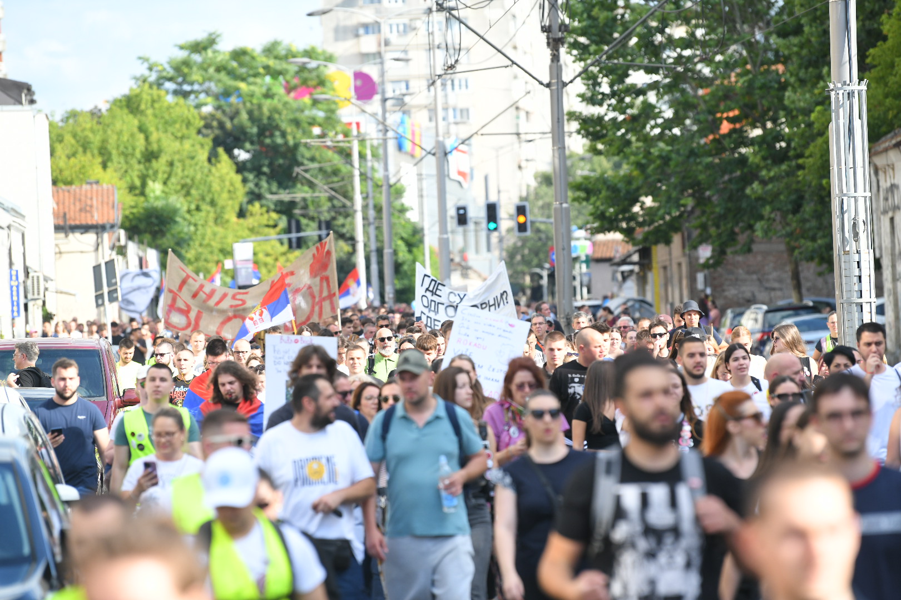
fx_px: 5005
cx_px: 450
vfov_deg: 6.9
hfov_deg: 10.3
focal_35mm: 200
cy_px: 300
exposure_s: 1/2500
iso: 800
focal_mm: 200
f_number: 4
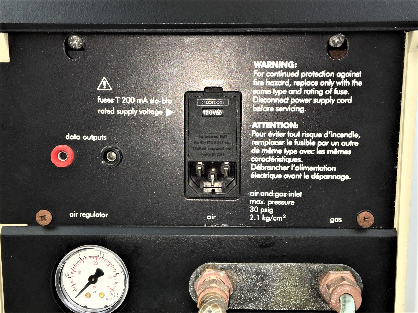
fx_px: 350
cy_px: 156
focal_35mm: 29
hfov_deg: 61.7
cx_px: 209
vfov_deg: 48.2
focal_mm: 4.15
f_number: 2.2
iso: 25
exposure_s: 1/64
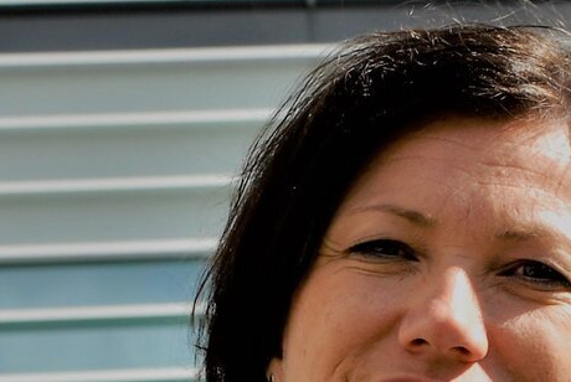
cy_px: 471
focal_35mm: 391
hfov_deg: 5.3
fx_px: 6210
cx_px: 176
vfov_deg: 3.5
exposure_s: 1/45
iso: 100
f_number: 13
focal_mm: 60
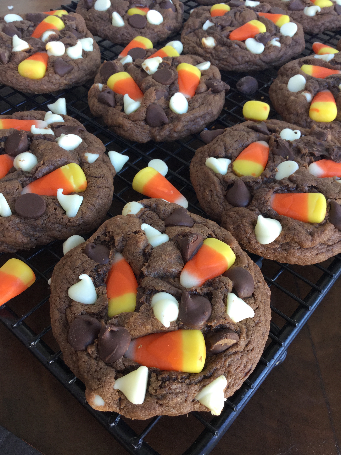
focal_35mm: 31
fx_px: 407
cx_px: 170
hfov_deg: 45.4
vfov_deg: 58.4
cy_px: 228
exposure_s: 1/30
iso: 40
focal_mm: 3.3
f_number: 2.4
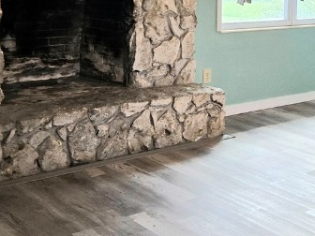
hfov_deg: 26.7
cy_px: 66
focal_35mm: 70
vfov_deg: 20.9
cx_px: 294
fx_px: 637
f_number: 1.8
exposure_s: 1/120
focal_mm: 5.4
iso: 200
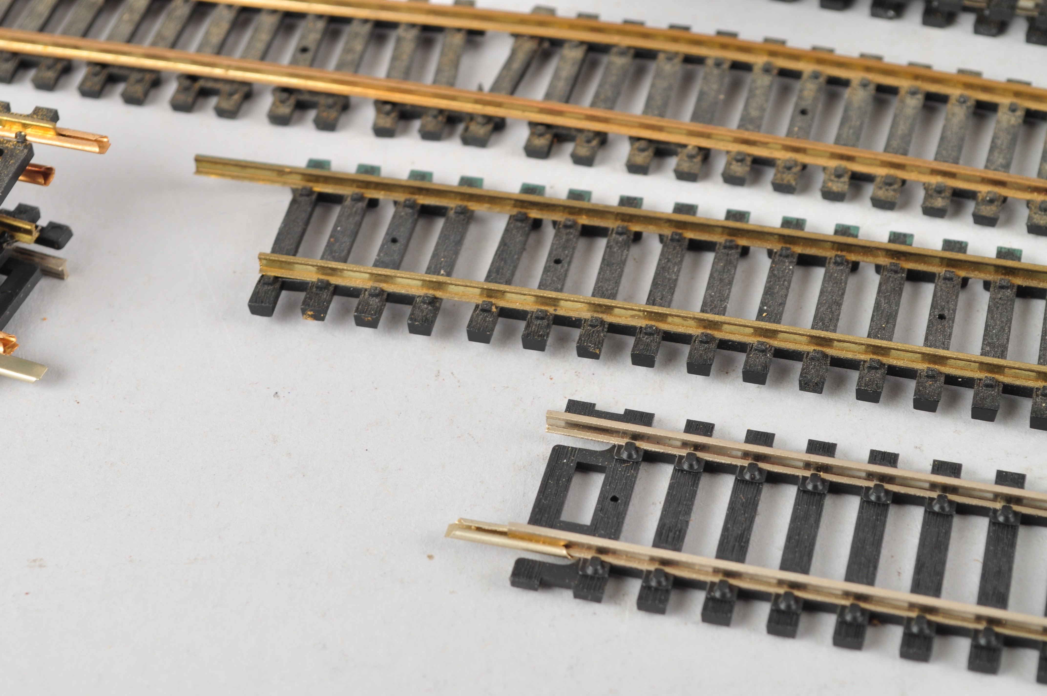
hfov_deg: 24.6
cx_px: 524
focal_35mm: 82
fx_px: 2396
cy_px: 348
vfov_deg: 16.5
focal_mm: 55
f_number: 10
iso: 160
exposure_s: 1/100
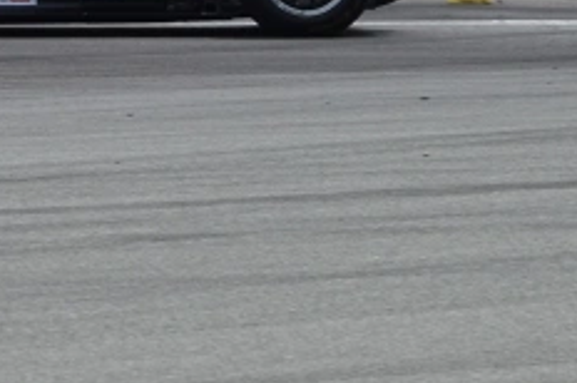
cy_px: -51
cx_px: 124
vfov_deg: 2.4
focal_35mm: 566
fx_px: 9059
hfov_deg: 3.6
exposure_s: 1/1000
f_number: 4
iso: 160
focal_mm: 60.29
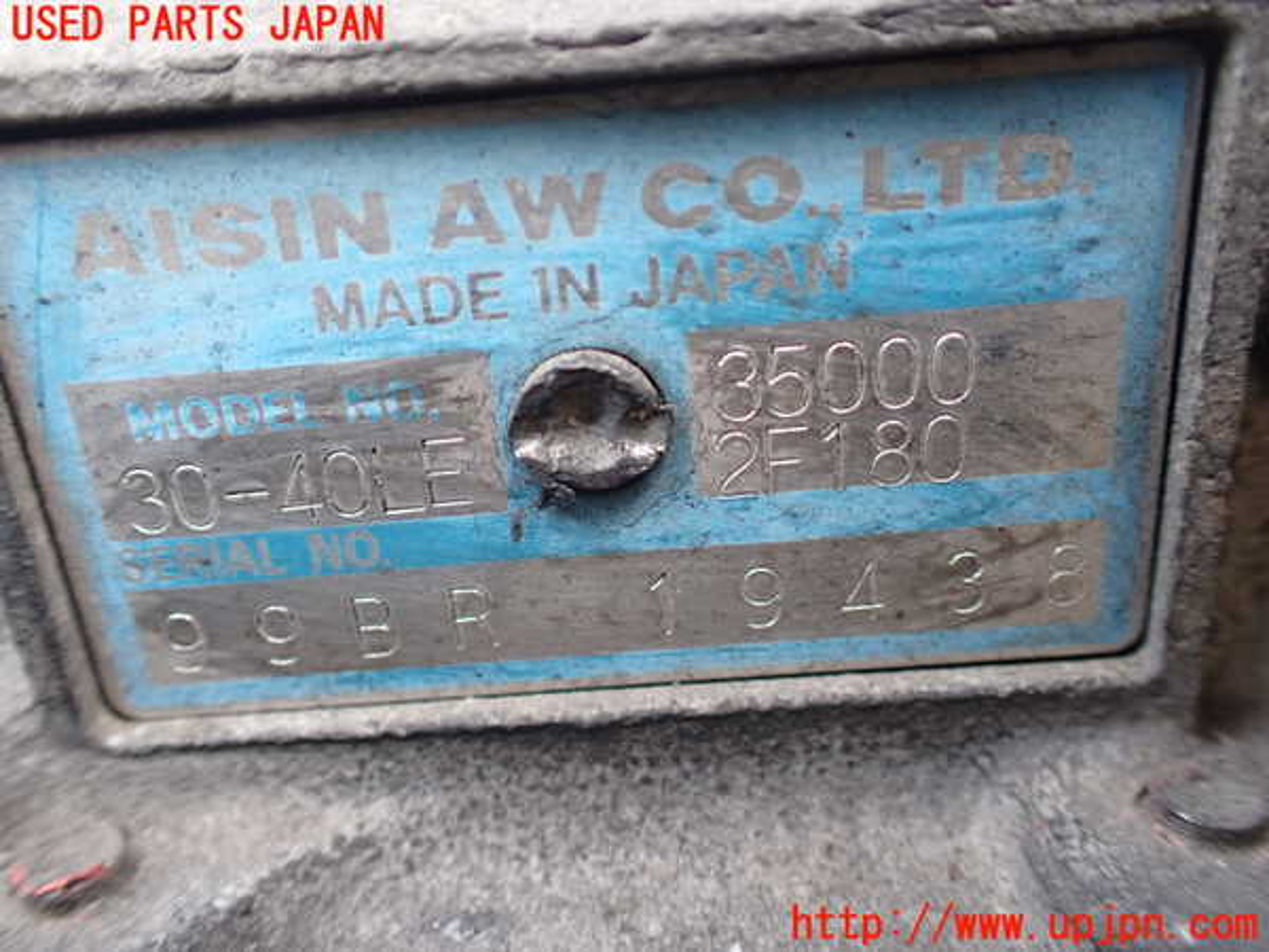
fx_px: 1100
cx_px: 634
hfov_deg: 60.0
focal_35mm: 30
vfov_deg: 46.8
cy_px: 476
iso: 320
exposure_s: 1/125
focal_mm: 5.4
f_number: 2.3
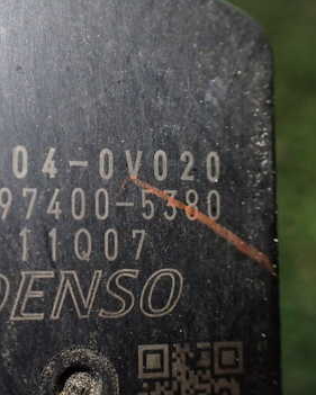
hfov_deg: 29.8
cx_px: 84
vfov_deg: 37.3
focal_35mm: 50
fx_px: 584
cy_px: 171
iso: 500
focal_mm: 5.4
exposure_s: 1/125
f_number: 2.3
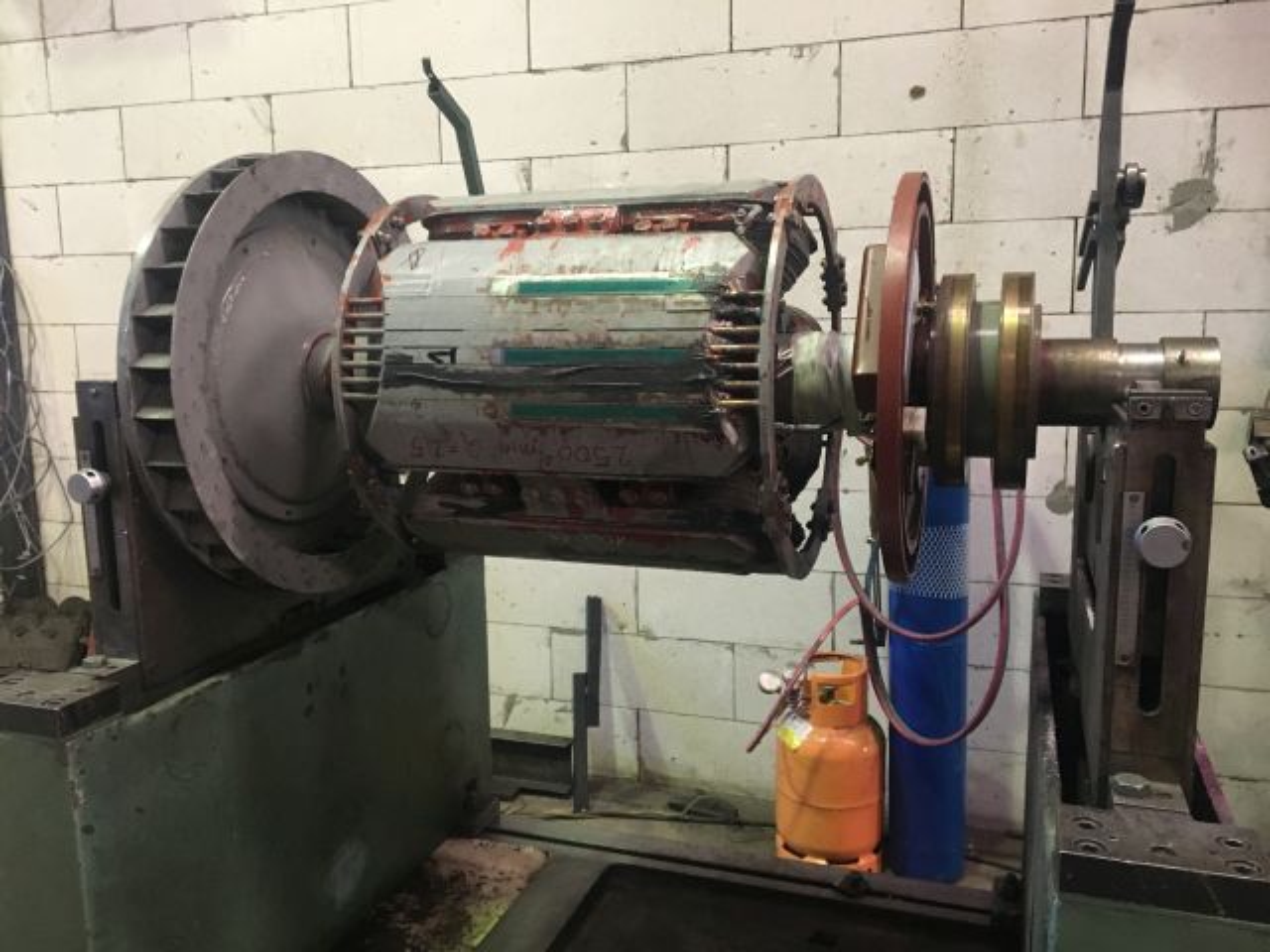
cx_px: 635
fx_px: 1064
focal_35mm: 29
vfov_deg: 48.2
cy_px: 476
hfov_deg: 61.7
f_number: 2.2
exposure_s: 1/20
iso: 200
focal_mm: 4.15
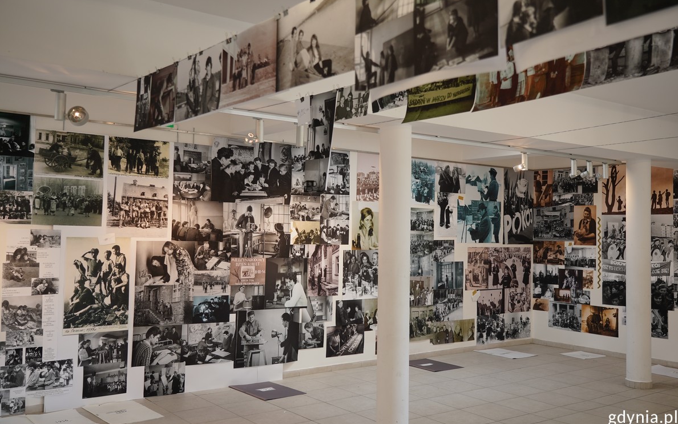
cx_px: 342
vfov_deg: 36.3
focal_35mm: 35
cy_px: 204
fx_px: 647
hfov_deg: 55.3
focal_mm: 34
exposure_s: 1/60
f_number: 4
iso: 400
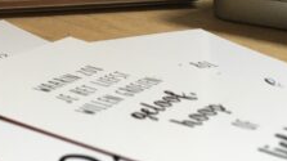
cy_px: -24
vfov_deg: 15.0
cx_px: 48
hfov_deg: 26.6
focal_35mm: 78
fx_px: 593
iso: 50
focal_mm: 4.15
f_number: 2.2
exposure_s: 1/33
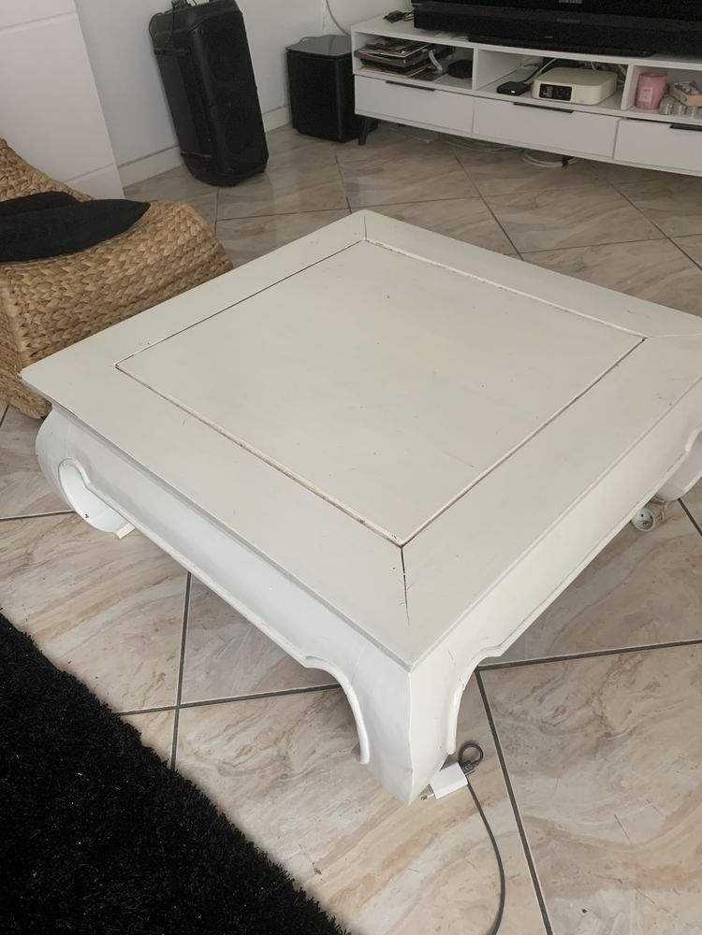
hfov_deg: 53.1
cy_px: 468
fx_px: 703
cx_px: 351
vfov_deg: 67.3
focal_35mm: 26
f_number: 1.8
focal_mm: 4.25
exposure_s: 1/60
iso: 200
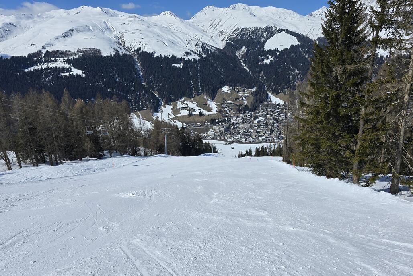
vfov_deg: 53.1
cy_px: 130
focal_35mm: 24
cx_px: 207
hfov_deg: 73.7
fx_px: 275
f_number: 1.7
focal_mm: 6.3
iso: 12
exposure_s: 1/2614
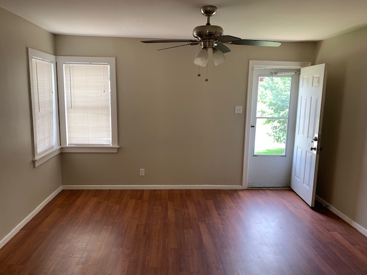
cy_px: 138
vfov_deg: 53.1
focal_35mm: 26
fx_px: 276
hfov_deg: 67.3
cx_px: 184
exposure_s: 1/120
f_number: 1.8
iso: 50
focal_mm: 4.25
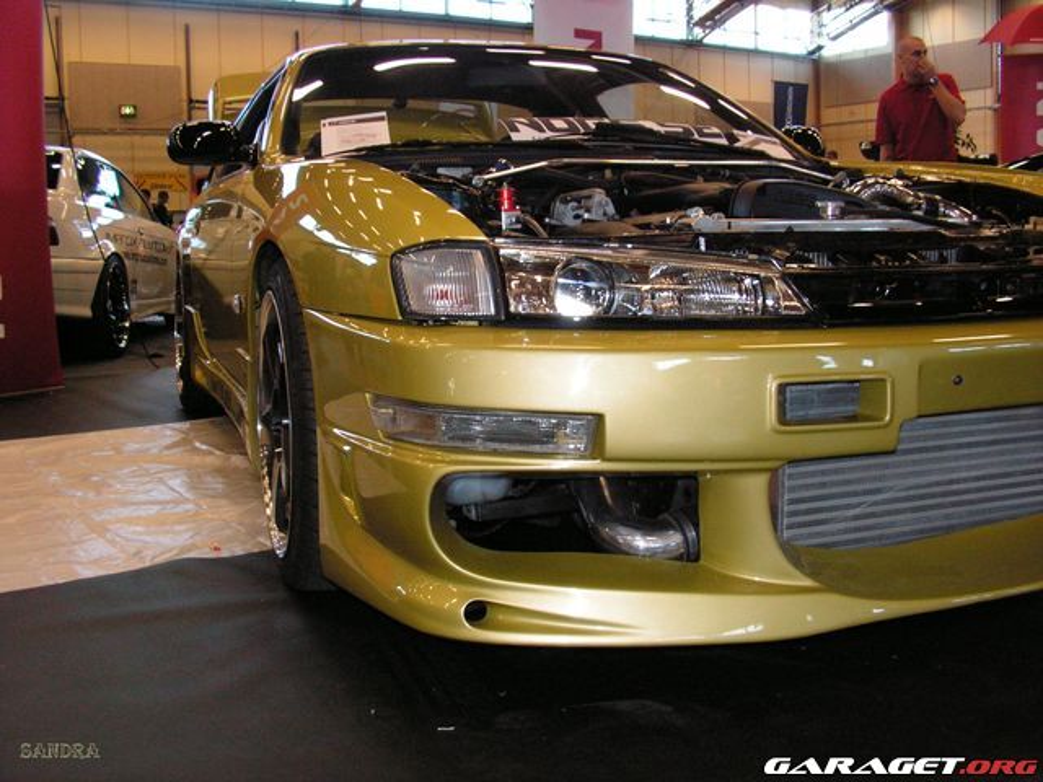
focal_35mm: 36
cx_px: 522
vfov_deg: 39.7
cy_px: 391
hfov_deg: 51.4
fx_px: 1085
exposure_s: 1/40
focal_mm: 6
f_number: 3.2
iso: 160
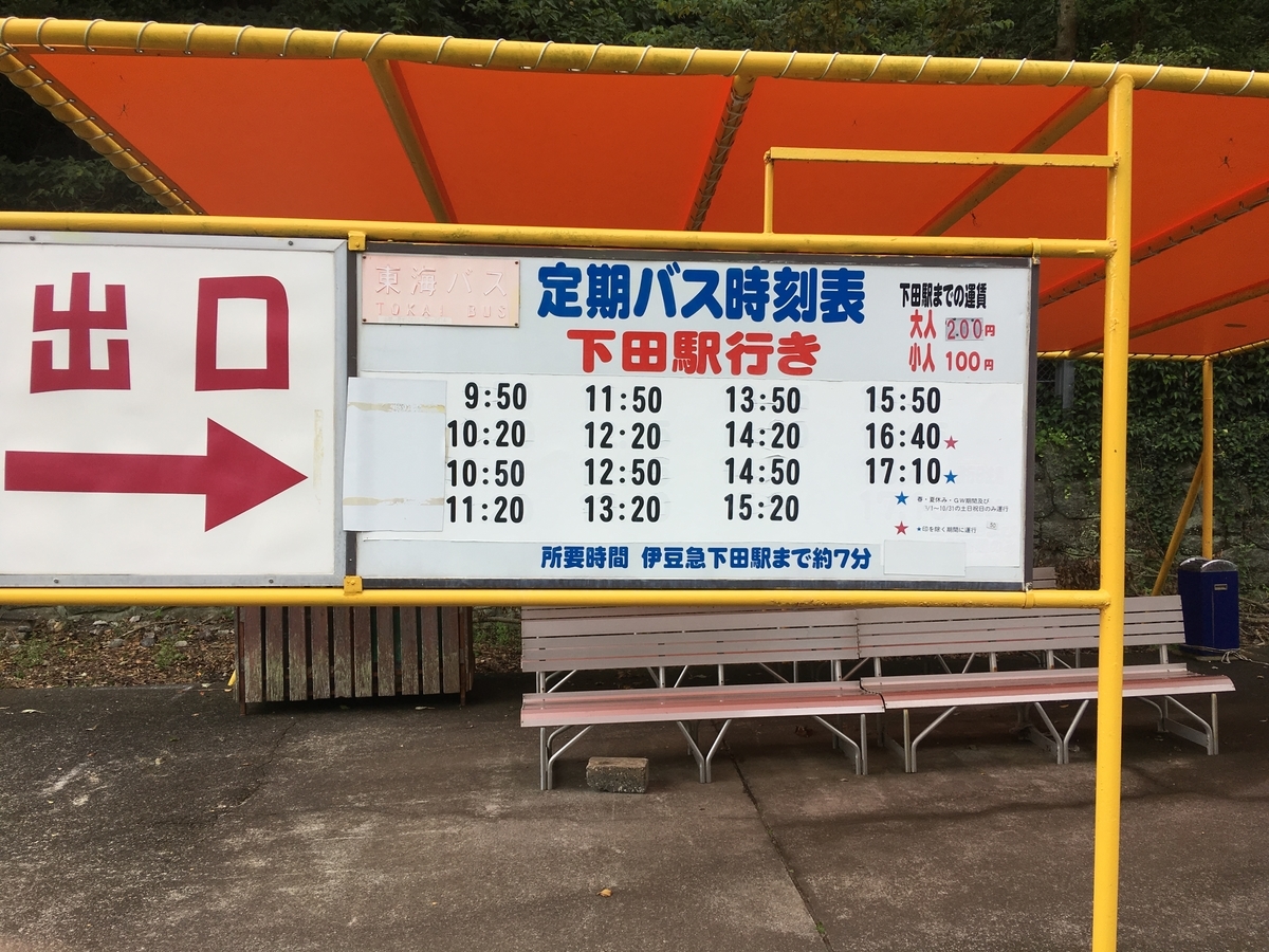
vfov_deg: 48.2
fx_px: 1063
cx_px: 634
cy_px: 476
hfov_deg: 61.7
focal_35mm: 29
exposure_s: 1/359
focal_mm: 4.15
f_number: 2.2
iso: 25
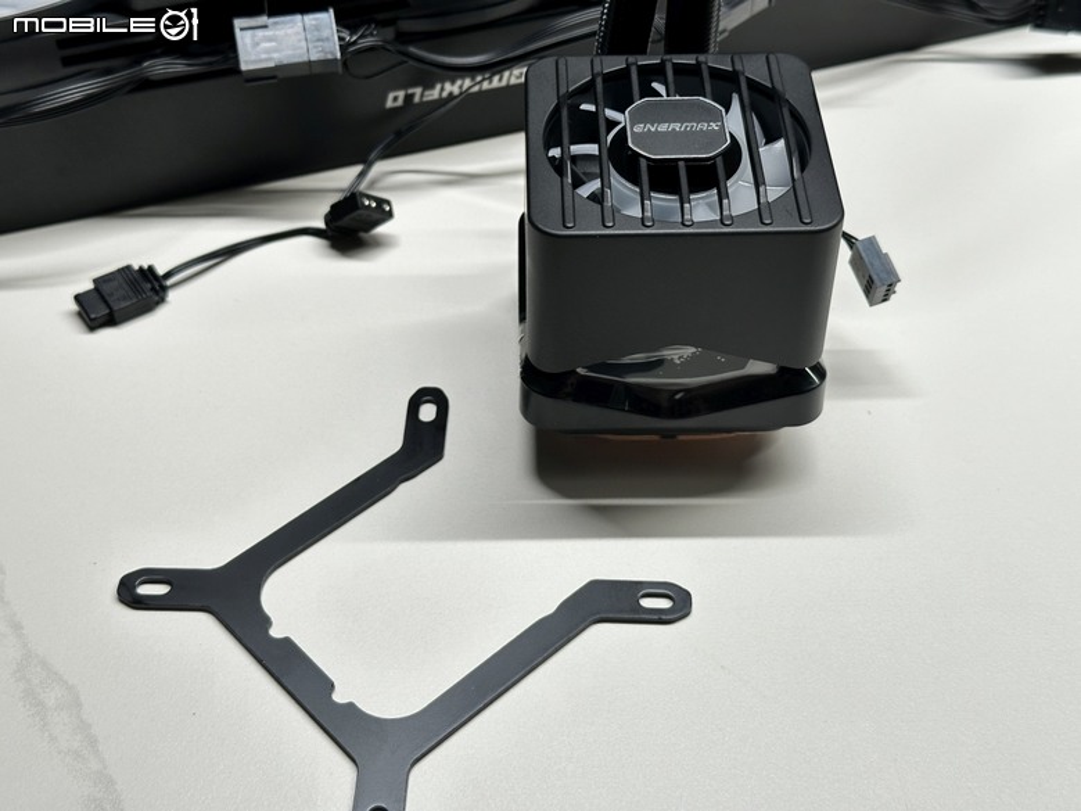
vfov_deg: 30.3
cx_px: 540
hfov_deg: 39.7
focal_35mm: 48
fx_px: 1499
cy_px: 406
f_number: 1.78
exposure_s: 1/60
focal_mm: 6.86
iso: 100
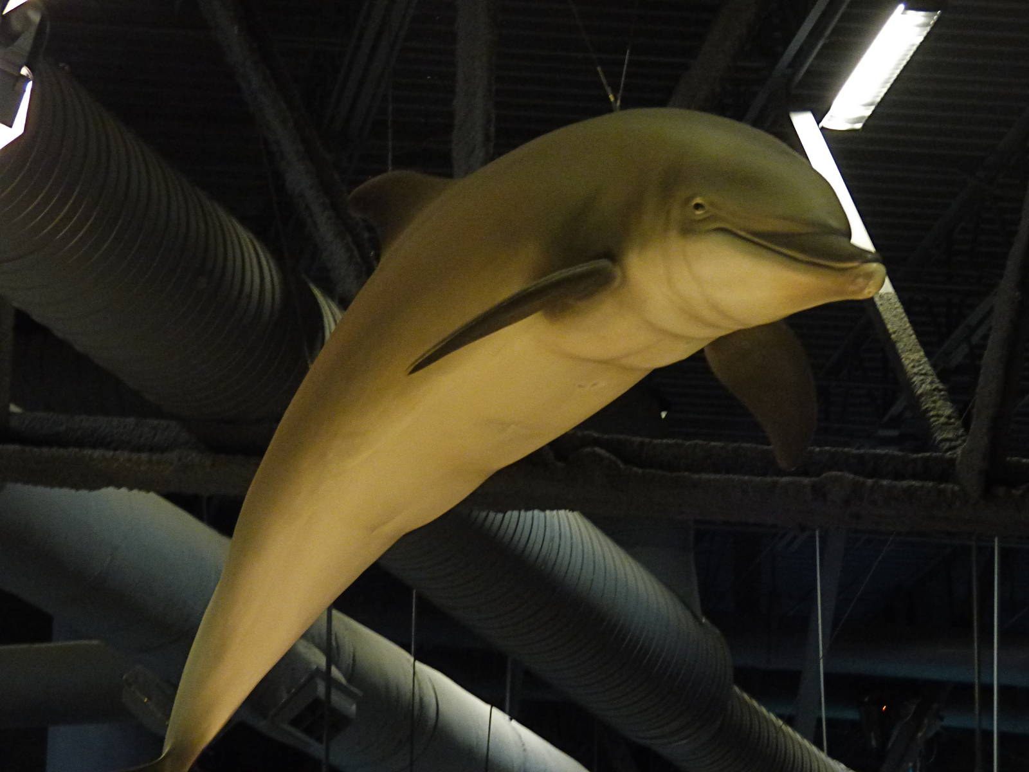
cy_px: 386
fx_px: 4726
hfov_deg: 12.4
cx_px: 514
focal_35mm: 159
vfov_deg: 9.3
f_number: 5.3
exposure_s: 1/4
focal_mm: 25.81
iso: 800
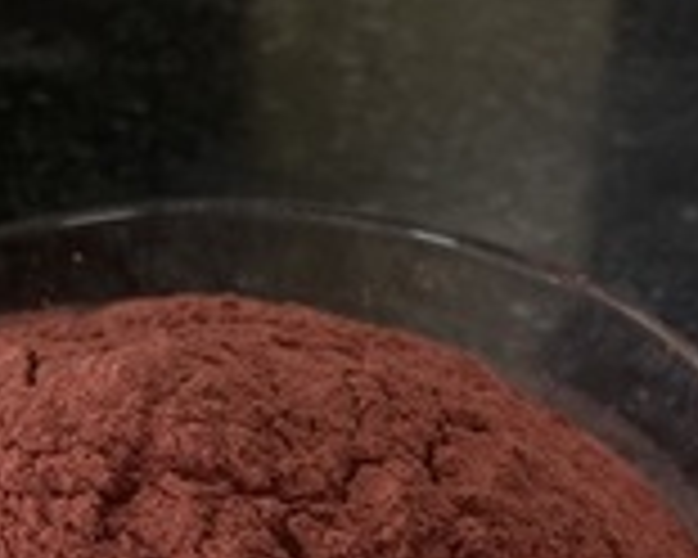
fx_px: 1694
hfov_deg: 23.2
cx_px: 223
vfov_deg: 16.4
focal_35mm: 82
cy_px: 932
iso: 125
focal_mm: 4.25
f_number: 1.8
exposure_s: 1/100
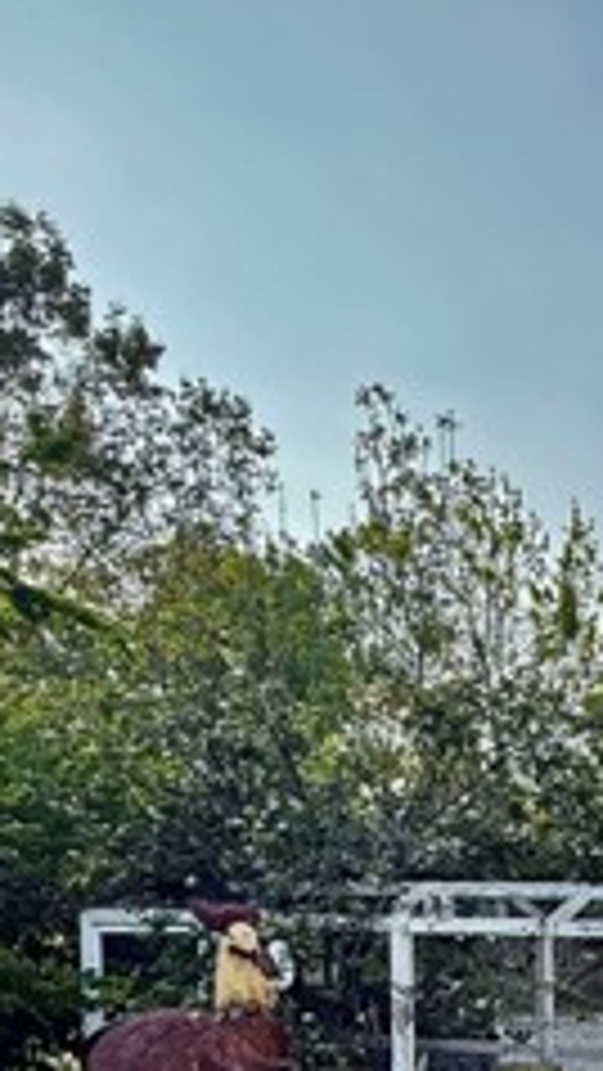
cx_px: 783
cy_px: 1022
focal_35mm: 41
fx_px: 1165
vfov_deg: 43.7
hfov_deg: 25.1
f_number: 2.2
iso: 64
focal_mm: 2.22
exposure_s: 1/461
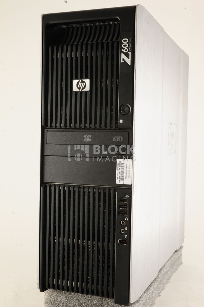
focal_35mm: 50
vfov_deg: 39.6
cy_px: 154
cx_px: 102
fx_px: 426
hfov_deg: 27.0
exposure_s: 1/160
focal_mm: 50
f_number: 13
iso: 1600
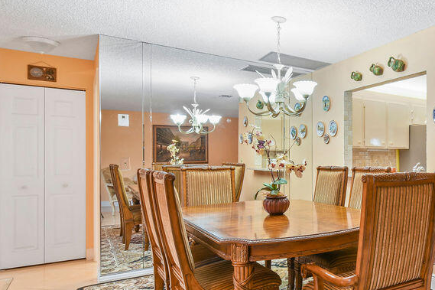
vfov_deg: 47.6
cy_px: 173
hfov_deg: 59.7
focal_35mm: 27
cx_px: 372
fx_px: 326
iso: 100
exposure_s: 4
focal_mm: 10
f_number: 11
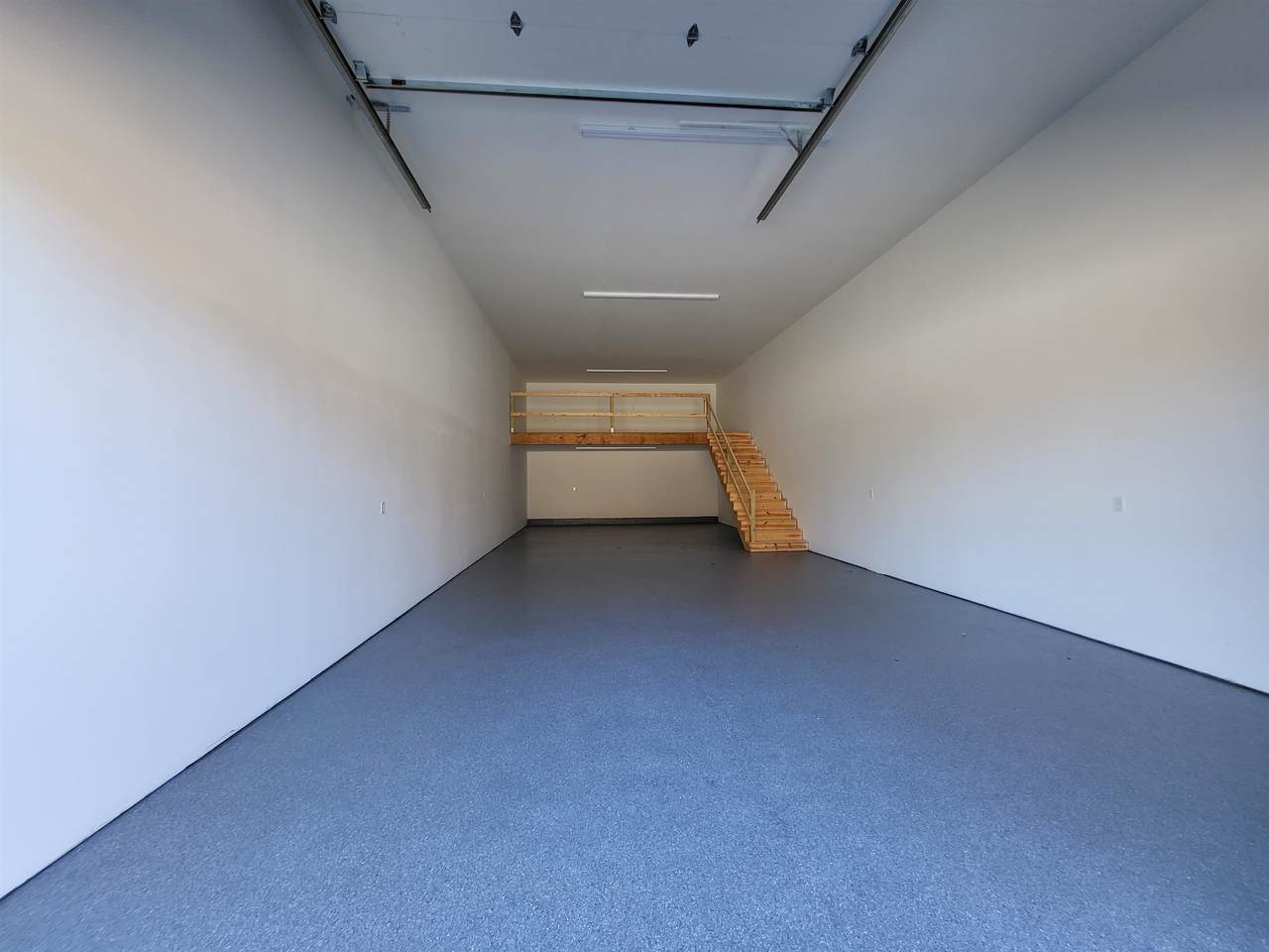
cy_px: 476
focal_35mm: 13
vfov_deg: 89.9
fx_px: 477
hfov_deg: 106.2
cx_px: 634
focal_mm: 1.74
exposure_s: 1/60
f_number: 2.2
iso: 50
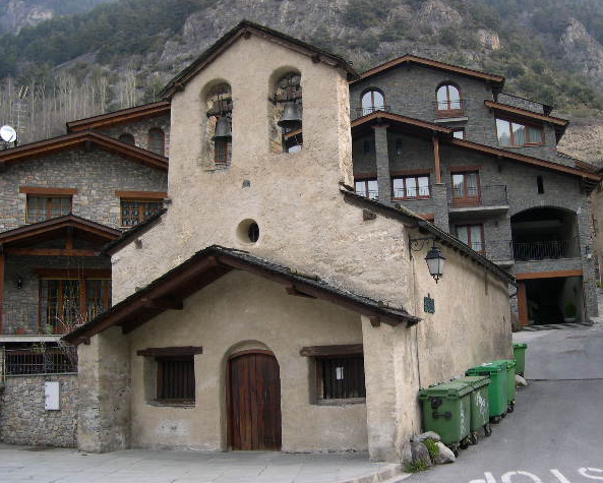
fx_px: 714
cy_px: 240
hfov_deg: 45.7
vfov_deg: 37.4
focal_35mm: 40
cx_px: 321
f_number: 2.8
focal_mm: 8
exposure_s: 1/196
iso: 100
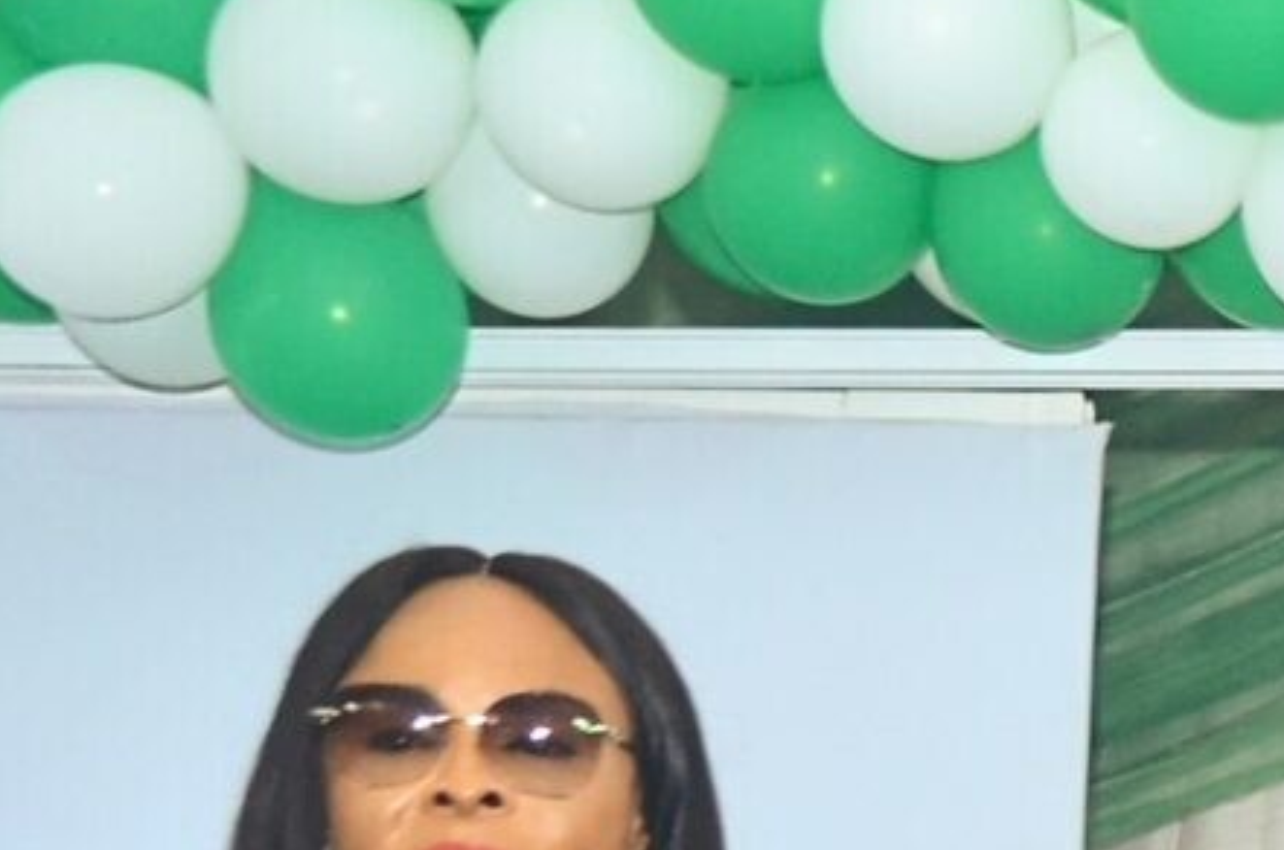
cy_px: 1598
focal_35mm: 209
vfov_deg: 6.4
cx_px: 3255
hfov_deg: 8.8
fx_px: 7438
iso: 400
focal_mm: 24
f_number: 5.6
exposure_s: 1/100
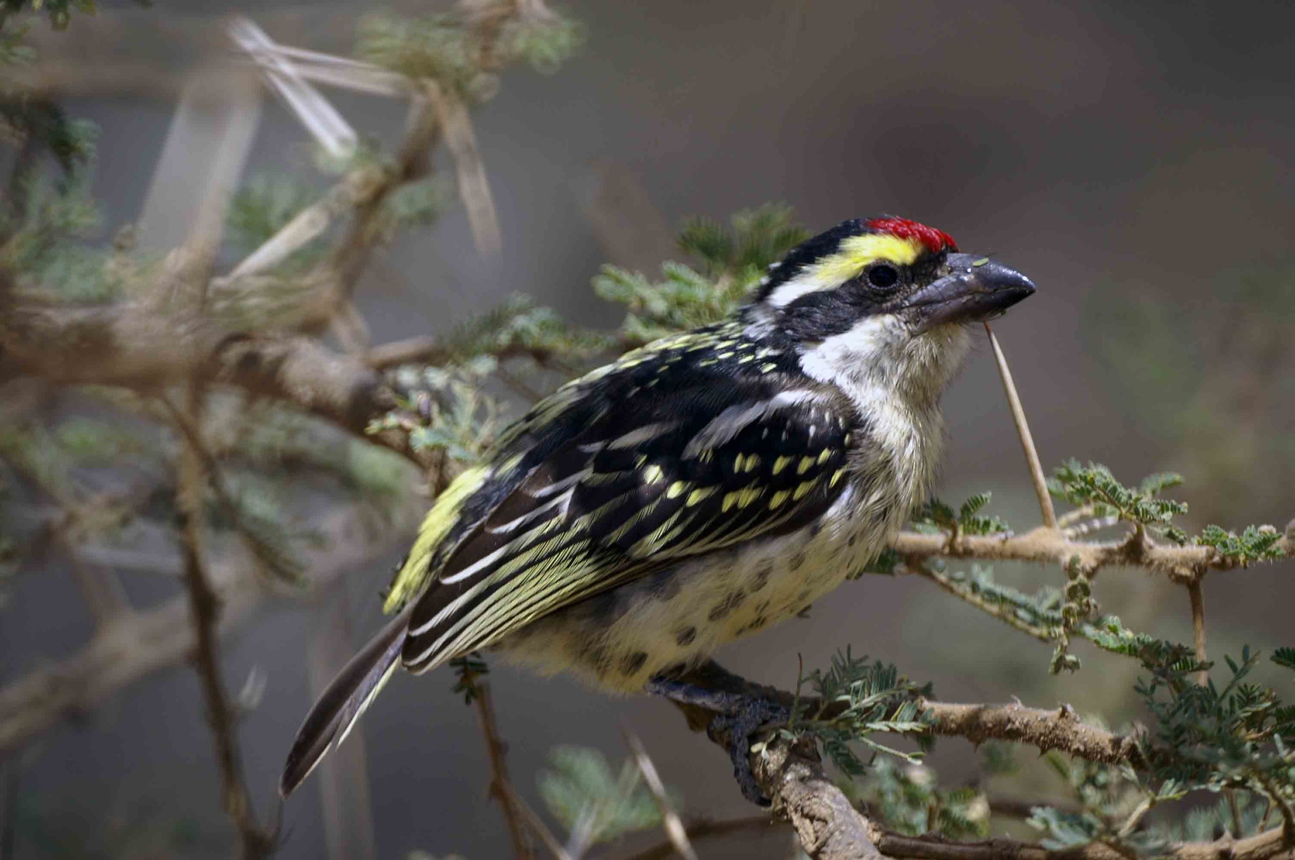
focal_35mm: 750
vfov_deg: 1.8
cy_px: 430
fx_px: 26951
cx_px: 648
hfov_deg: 2.8
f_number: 8
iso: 100
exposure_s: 1/200
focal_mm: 500
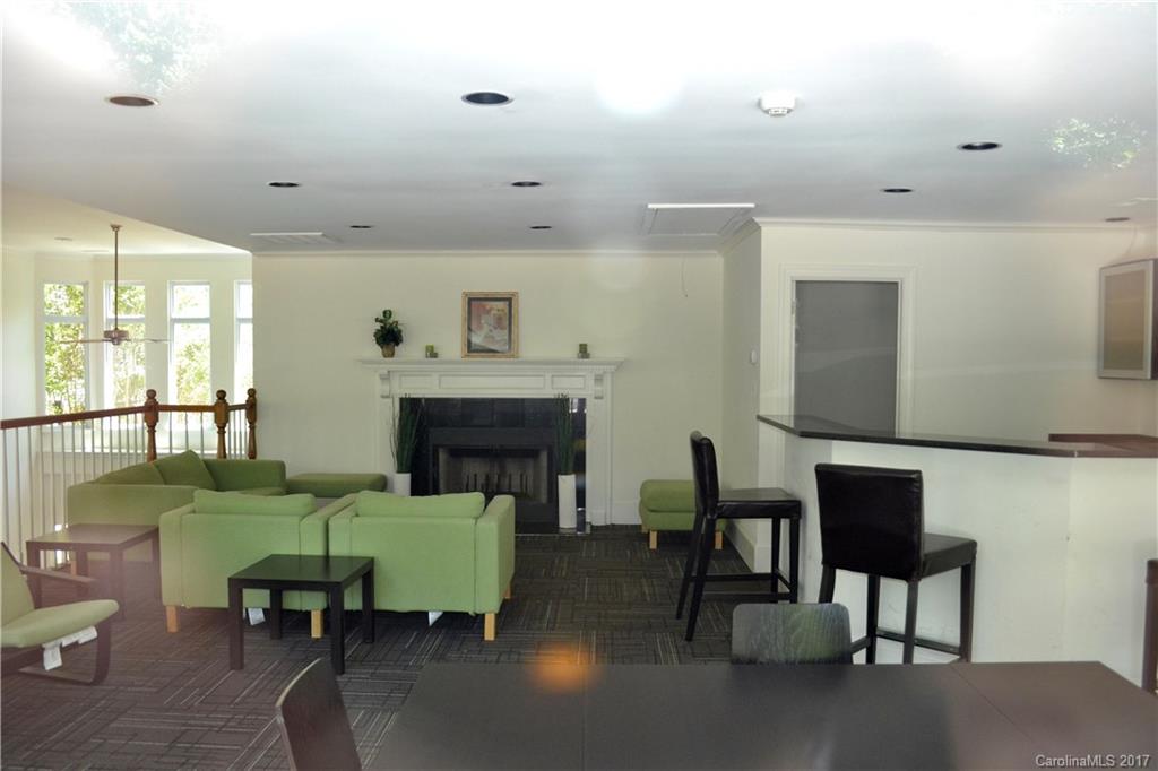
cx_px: 579
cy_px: 386
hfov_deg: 67.4
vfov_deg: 47.9
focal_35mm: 27
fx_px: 868
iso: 900
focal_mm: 18
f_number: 3.5
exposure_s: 1/60
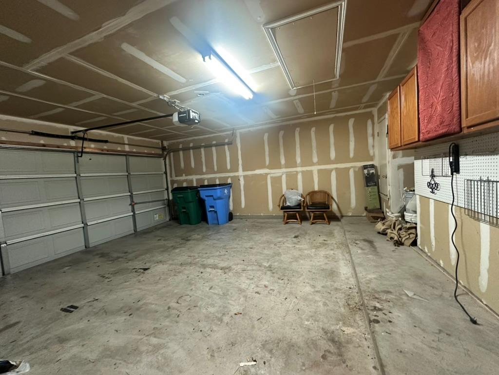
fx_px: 202
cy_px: 188
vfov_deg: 85.7
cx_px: 250
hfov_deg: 102.1
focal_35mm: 14
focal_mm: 2.22
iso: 500
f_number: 2.2
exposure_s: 1/60
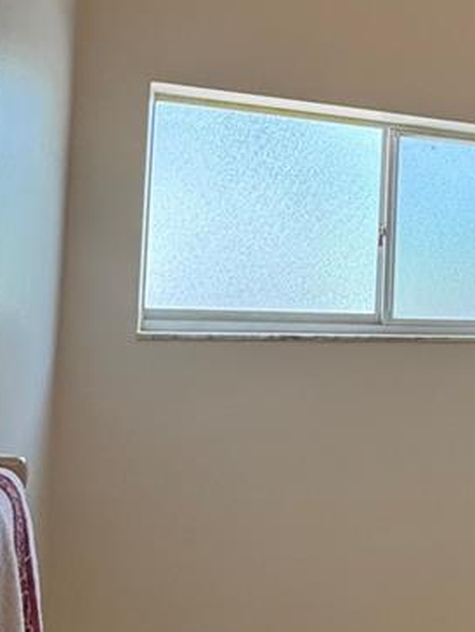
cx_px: 629
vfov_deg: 41.2
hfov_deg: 26.4
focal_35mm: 46
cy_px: 277
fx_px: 841
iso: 250
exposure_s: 1/120
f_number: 2.2
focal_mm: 2.22
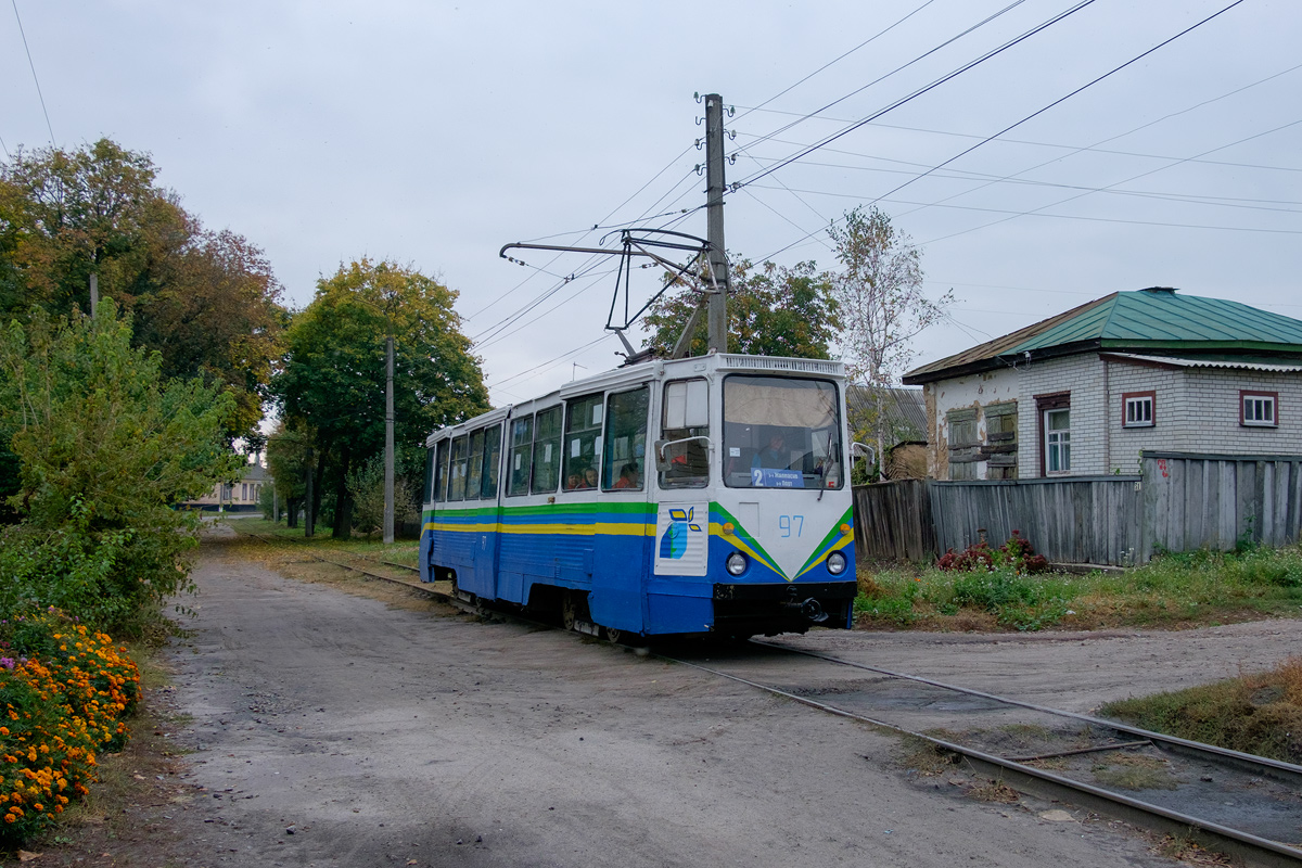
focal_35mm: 30
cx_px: 651
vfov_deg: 43.6
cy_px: 434
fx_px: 1085
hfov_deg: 61.9
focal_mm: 20.1
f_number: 6.4
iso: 640
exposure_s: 1/500
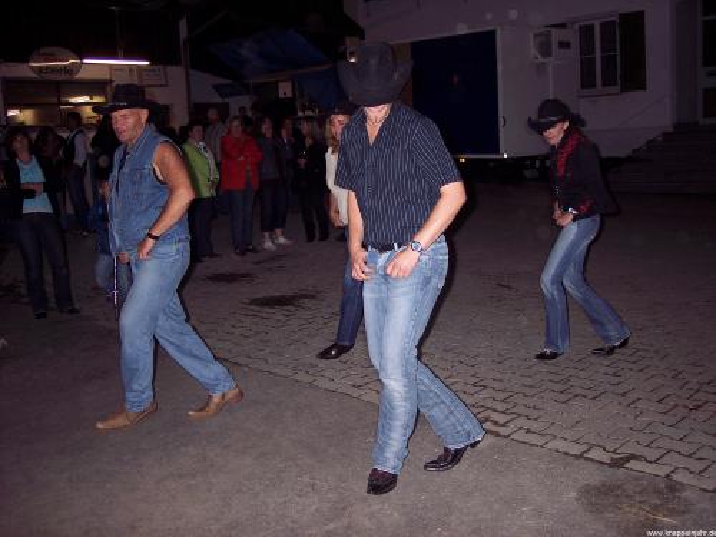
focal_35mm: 39
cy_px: 268
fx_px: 807
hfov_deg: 47.9
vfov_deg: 36.8
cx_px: 358
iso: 100
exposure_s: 1/60
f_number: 2.8
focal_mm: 8
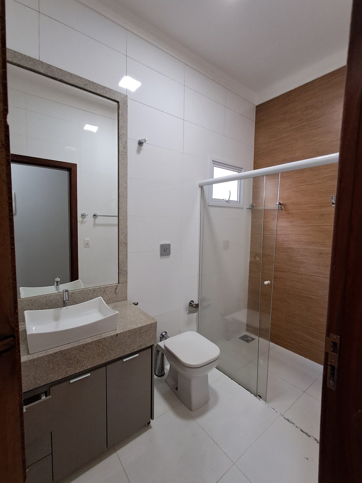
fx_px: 223
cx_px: 181
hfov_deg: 78.1
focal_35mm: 16
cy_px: 242
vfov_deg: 94.5
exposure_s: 1/30
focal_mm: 1.64
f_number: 2.2
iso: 200
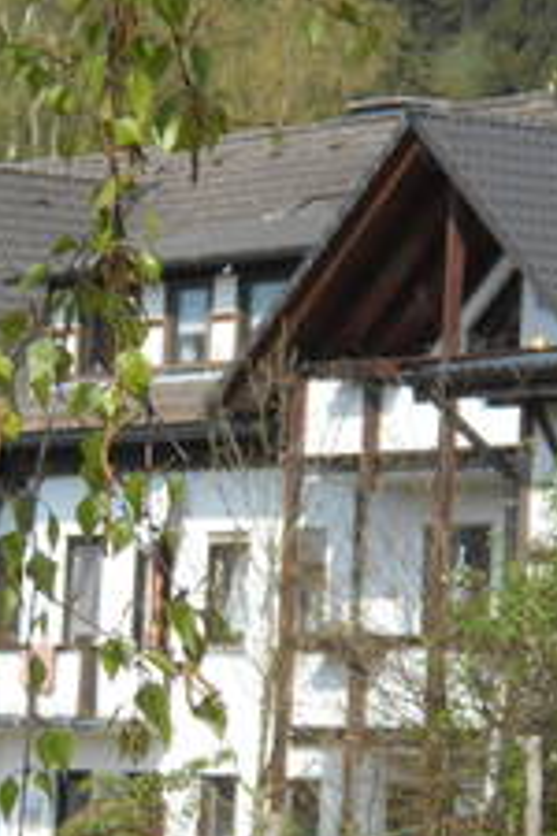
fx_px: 6683
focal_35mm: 288
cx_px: 134
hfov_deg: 4.8
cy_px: 524
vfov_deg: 7.2
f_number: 6.5
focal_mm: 27.6
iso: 80
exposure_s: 1/200
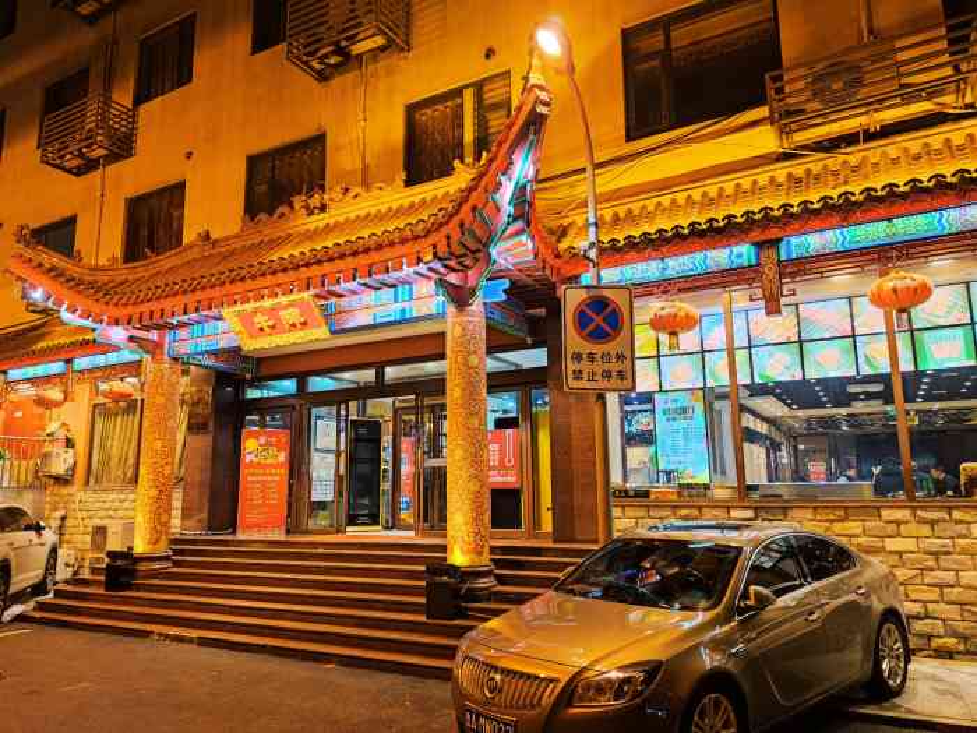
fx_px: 677
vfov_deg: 56.8
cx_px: 488
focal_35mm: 24
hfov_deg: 71.6
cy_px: 366
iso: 373
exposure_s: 1/17
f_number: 1.85
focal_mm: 6.78
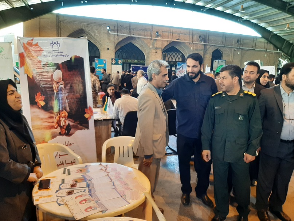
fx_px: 221
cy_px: 110
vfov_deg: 53.1
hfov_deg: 67.3
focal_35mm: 26
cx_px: 147
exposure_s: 1/50
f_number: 1.7
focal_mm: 3.93
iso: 64
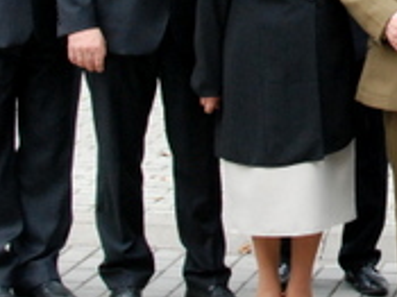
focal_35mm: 185
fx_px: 2120
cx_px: 599
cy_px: -75
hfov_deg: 10.3
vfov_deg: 7.9
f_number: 8
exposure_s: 1/250
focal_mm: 28
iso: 800
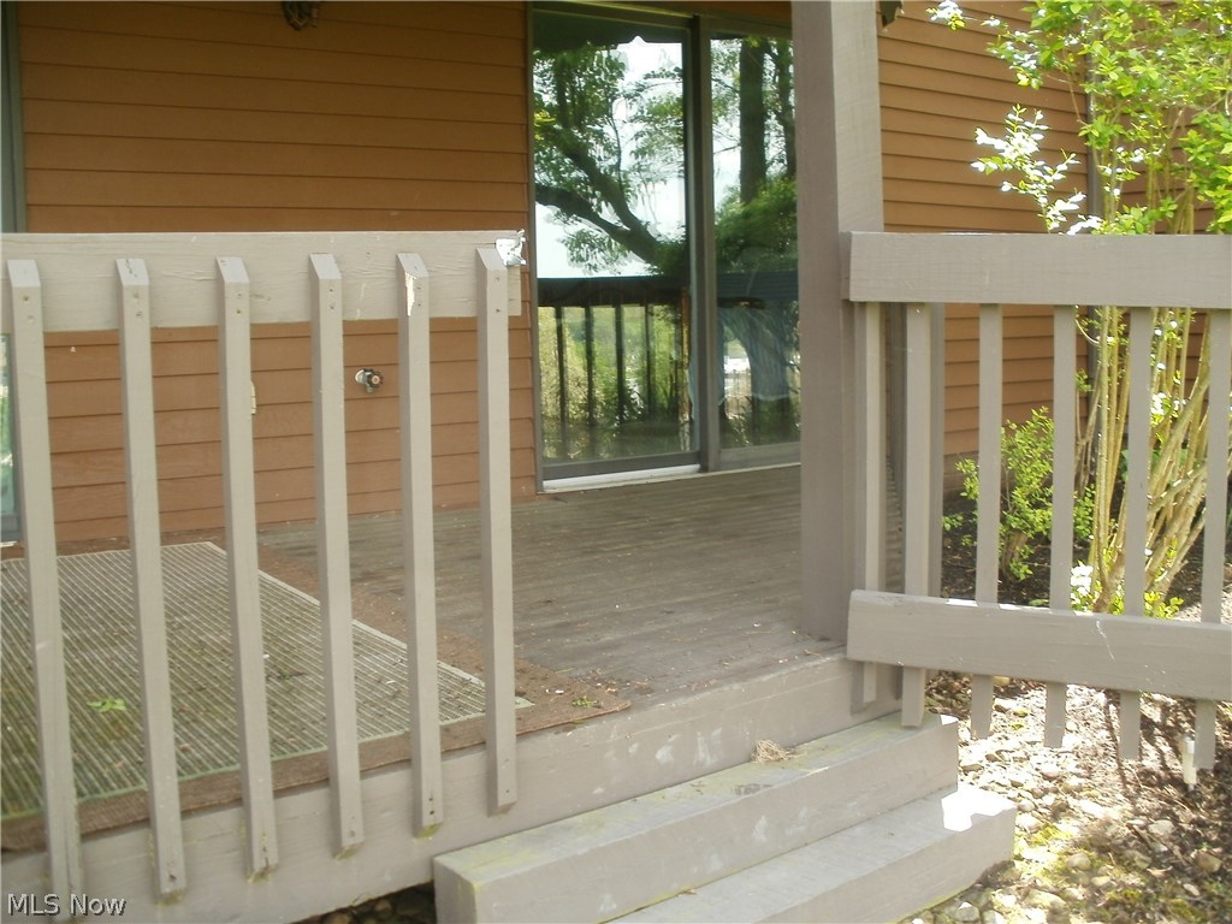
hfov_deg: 51.4
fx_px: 1281
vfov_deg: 39.7
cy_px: 462
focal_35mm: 36
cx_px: 616
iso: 100
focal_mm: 6.3
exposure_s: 1/60
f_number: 3.5
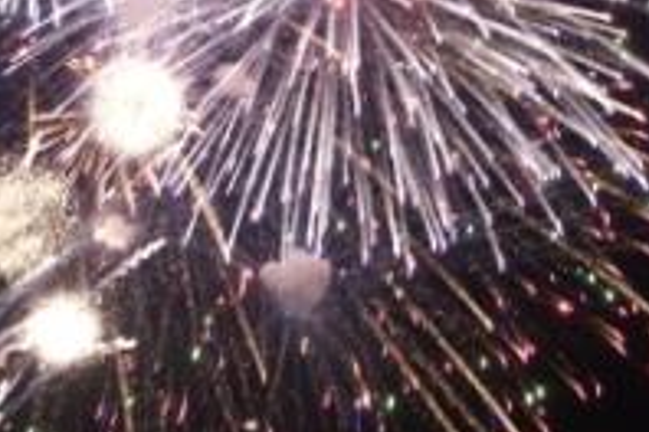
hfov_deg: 20.0
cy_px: 226
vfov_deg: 13.4
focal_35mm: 102
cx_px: 311
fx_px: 1839
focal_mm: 30
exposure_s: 1/30
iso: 200
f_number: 5
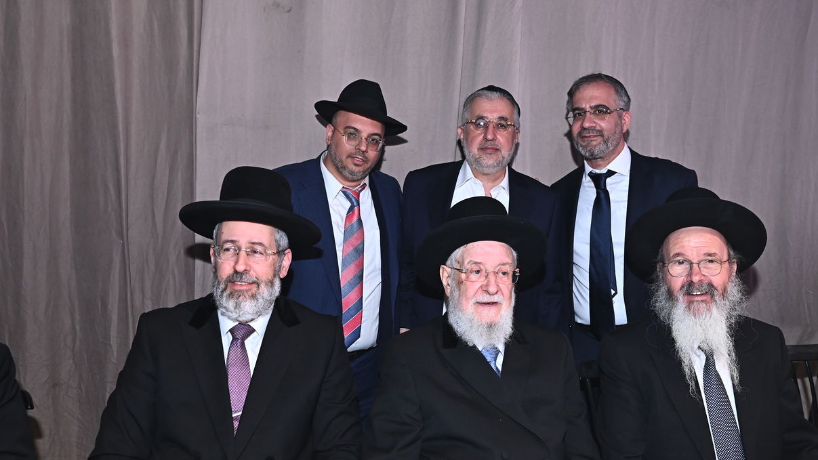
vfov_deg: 34.6
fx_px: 737
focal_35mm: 34
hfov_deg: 57.9
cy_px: 258
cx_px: 453
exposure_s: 1/200
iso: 2500
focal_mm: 28
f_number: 4.5
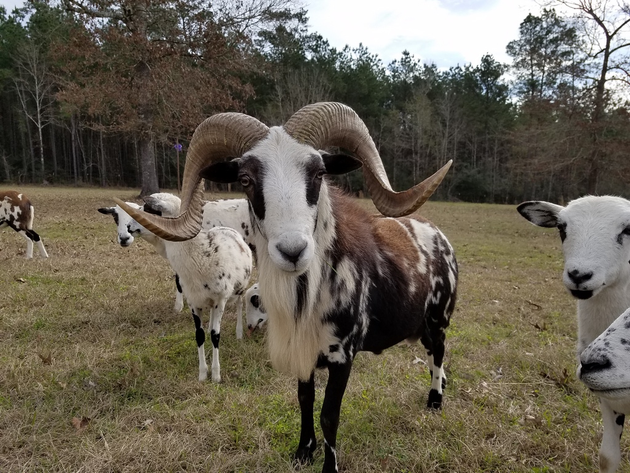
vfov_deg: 53.1
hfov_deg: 67.3
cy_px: 236
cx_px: 315
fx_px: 473
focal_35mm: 26
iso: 50
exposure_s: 1/2472
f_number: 1.7
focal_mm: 4.2
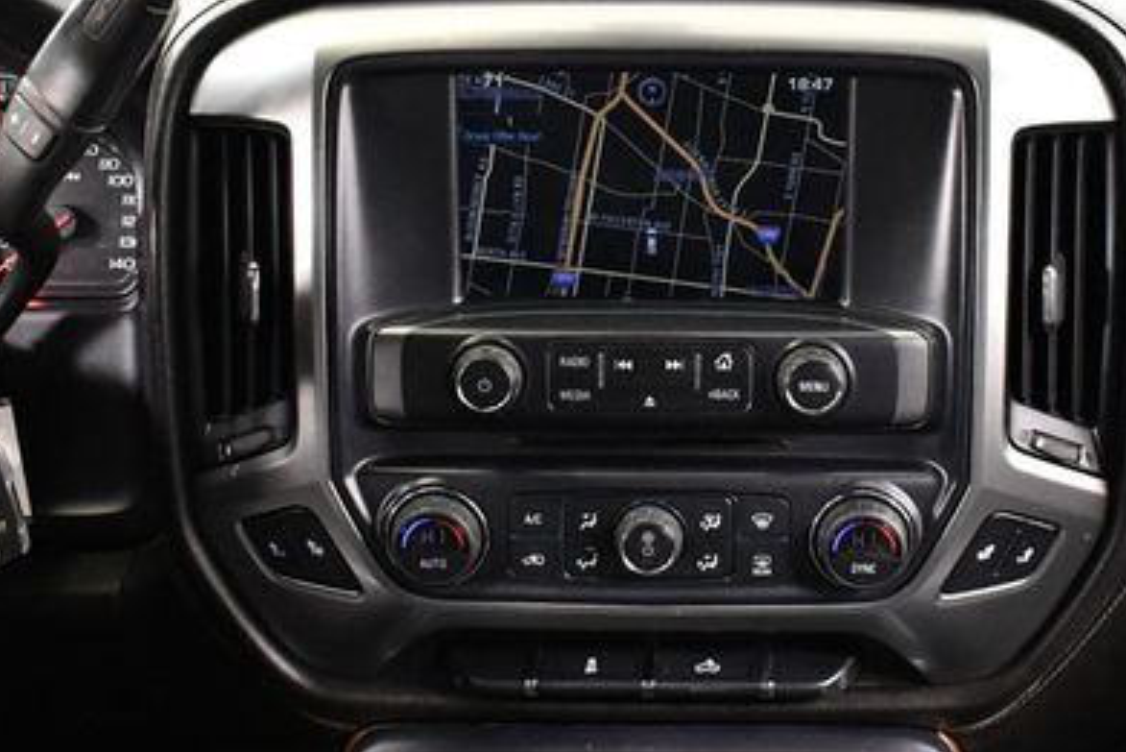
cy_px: 314
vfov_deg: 23.0
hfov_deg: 33.8
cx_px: 677
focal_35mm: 59
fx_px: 1846
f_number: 3.5
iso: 4500
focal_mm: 18
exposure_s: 1/60
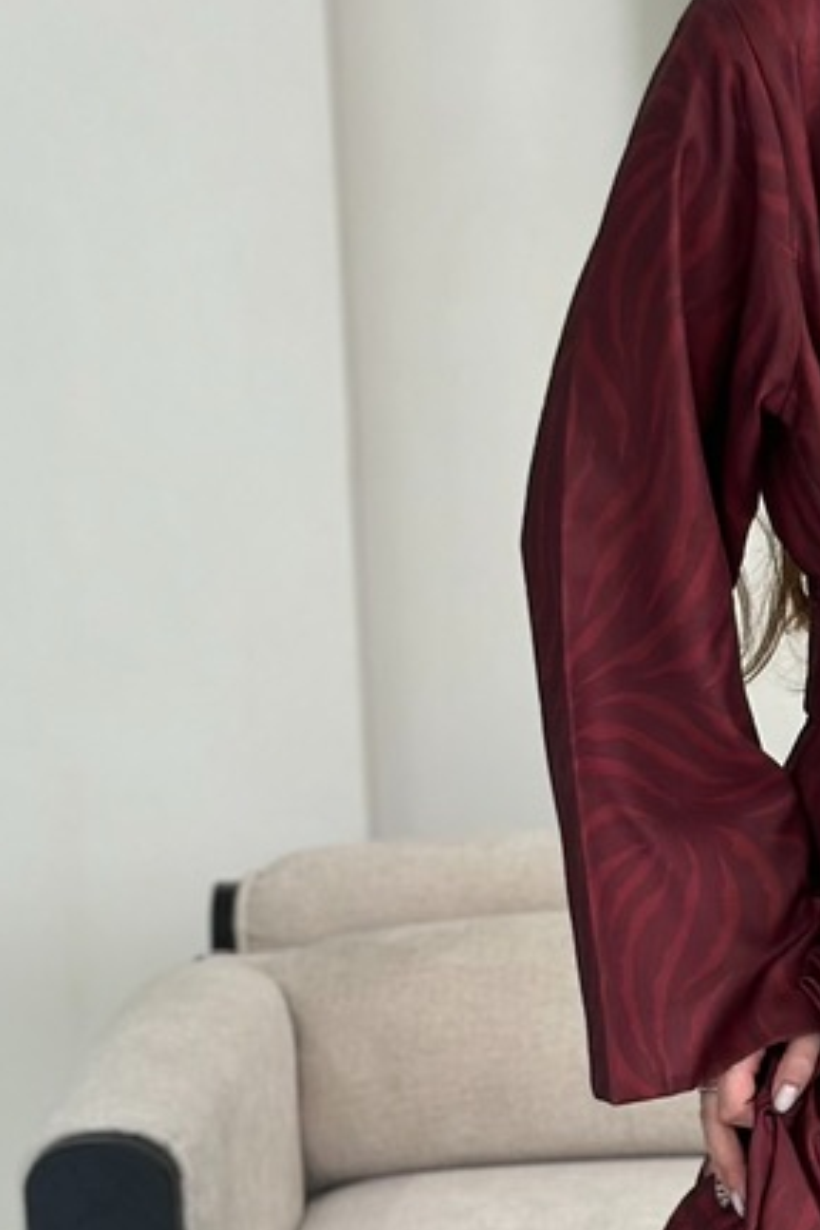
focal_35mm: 148
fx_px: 5056
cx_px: 1011
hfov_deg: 9.1
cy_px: 934
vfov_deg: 13.8
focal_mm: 6.86
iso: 80
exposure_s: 1/199
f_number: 1.78
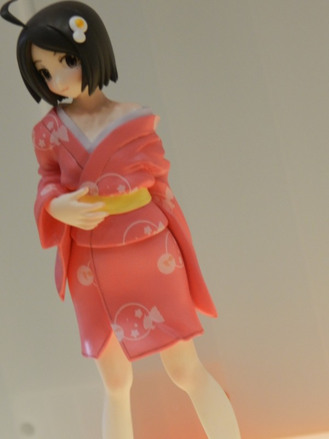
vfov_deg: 11.2
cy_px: 220
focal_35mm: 176
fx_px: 2230
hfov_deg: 8.4
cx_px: 164
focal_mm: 31.2
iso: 400
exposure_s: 1/25
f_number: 5.4
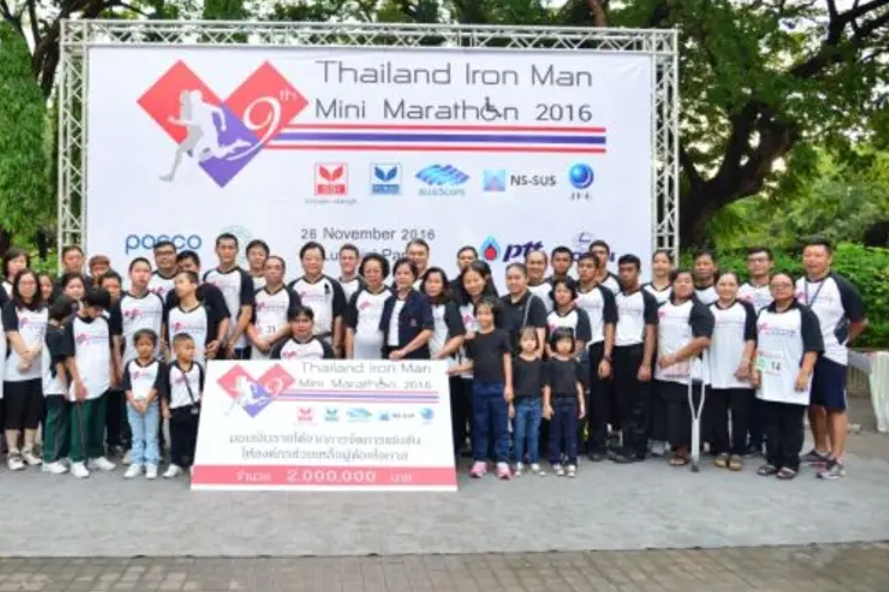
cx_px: 354
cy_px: 279
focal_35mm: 29
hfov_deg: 63.1
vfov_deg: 44.9
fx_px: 716
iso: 2500
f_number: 4
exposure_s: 1/250
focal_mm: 24
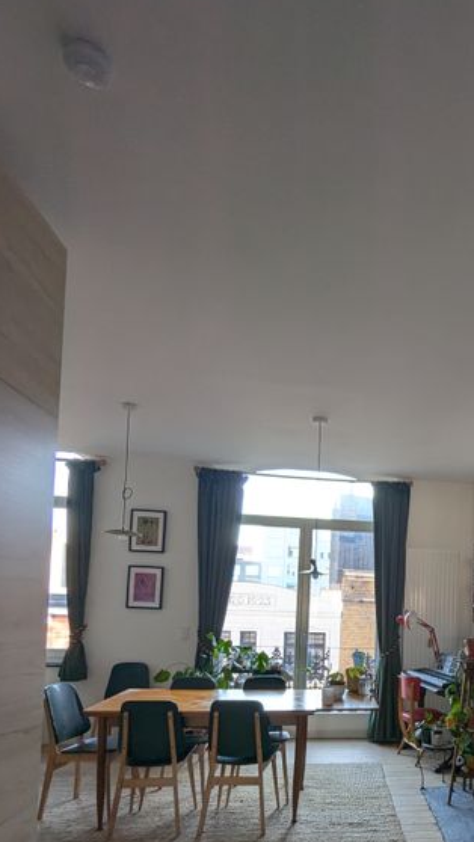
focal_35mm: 25
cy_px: 587
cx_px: 445
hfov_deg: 41.5
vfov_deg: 71.0
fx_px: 558
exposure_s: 1/106
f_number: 2.2
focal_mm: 2.35
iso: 80
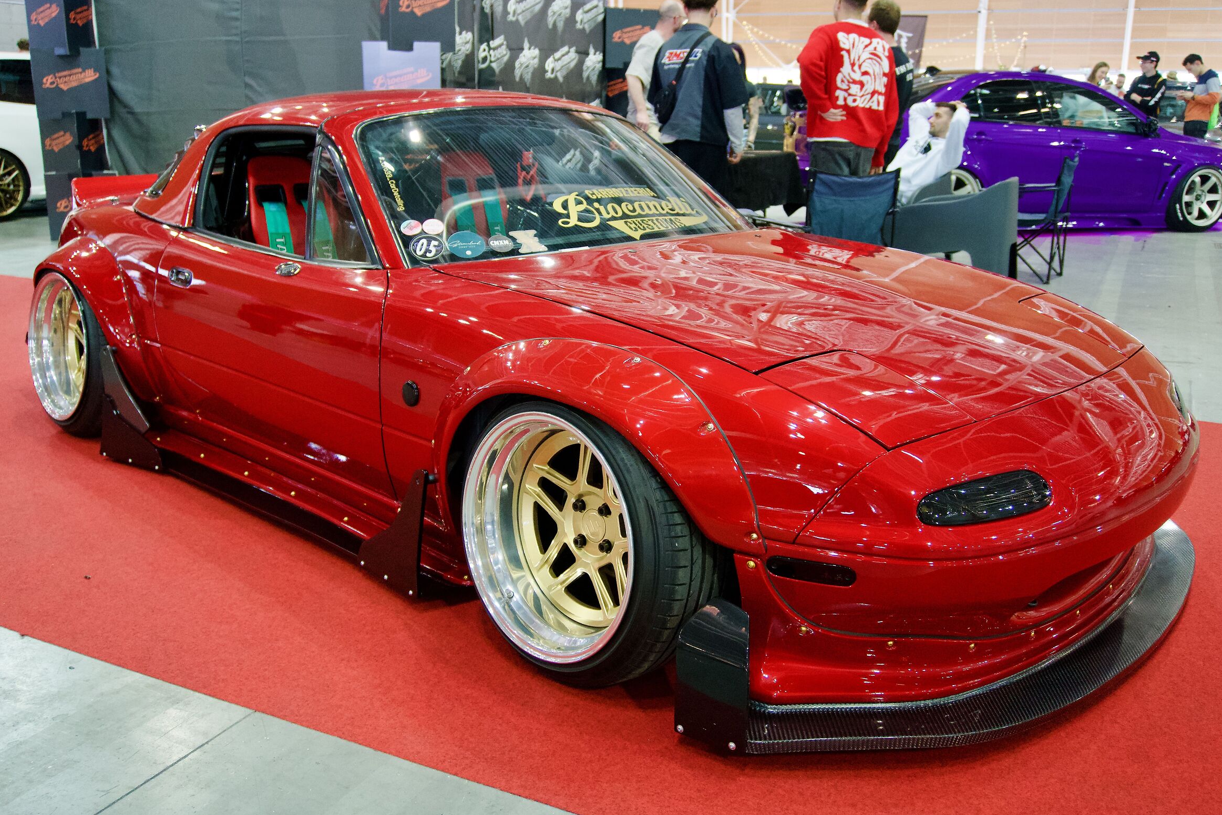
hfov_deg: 57.9
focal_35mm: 33
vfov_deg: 40.5
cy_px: 402
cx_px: 613
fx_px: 1104
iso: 2500
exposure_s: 1/160
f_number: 4
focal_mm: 21
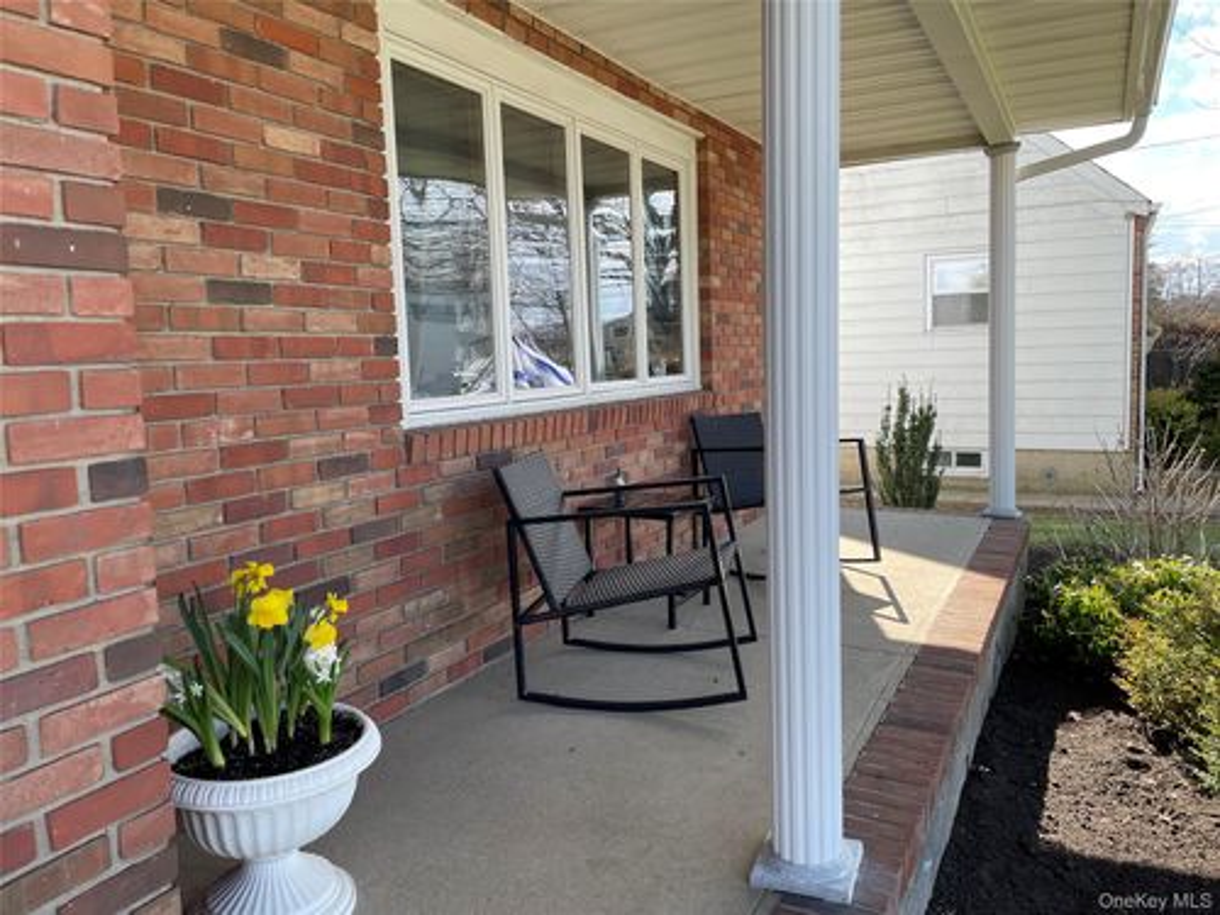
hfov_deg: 67.3
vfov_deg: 53.1
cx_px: 610
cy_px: 458
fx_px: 916
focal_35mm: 26
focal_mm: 4.2
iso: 32
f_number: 1.6
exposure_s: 1/725
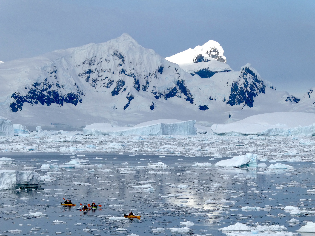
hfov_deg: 10.7
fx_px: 1683
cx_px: 158
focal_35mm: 185
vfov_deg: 8.0
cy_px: 118
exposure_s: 1/1000
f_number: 5.6
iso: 80
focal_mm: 33.2
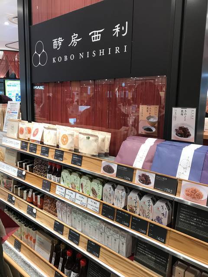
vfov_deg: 63.4
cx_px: 104
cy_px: 138
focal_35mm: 28
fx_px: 224
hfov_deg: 49.7
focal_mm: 3.99
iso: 32
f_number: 1.8
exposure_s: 1/30
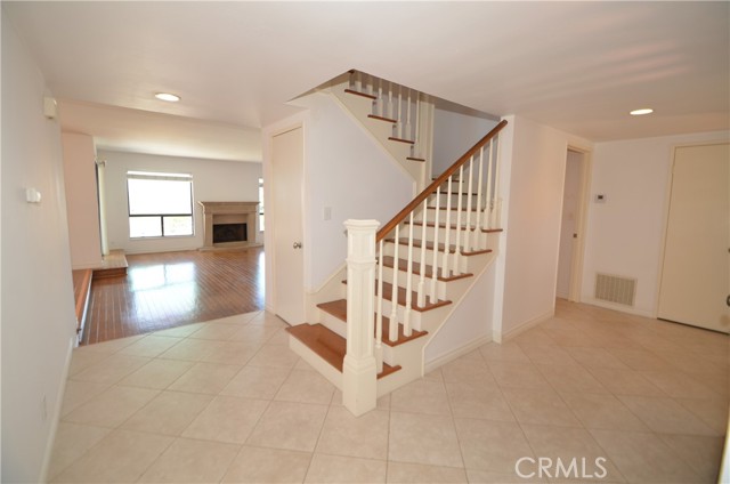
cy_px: 242
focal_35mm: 15
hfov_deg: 100.5
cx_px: 365
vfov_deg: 77.1
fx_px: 304
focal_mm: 10
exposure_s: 1/60
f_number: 4
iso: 280
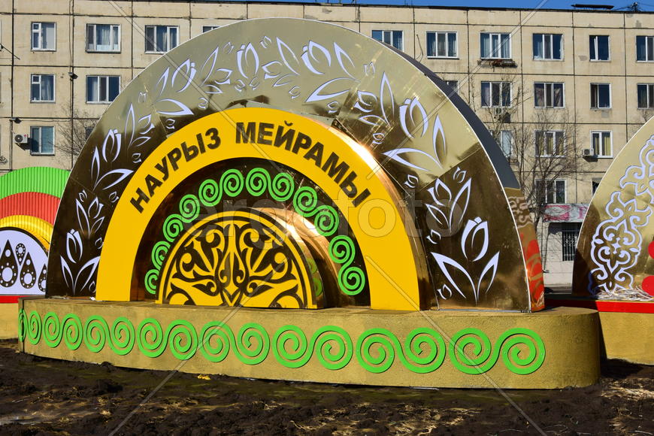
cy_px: 218
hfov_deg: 43.6
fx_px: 817
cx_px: 327
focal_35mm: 45
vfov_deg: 29.9
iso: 100
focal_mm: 30
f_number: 10
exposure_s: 1/400
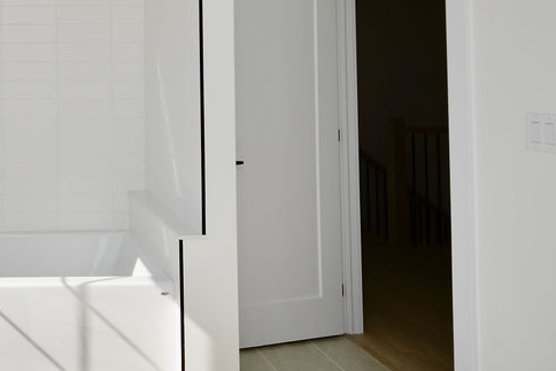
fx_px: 564
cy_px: 60
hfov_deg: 44.9
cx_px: 6
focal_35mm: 37
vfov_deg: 34.9
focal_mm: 11.5
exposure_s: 1/200
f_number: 7.1
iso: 100
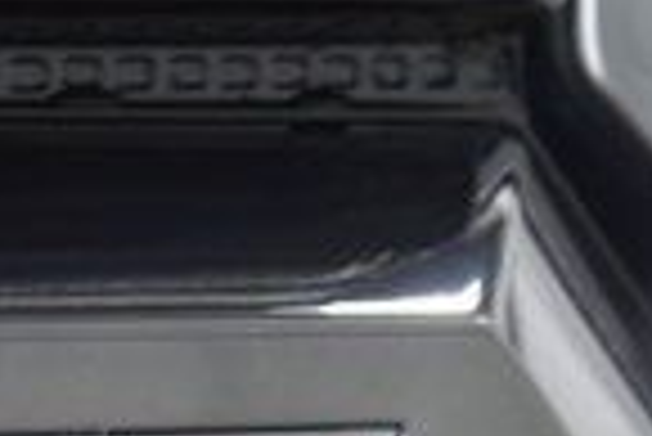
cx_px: -40
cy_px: 479
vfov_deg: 3.0
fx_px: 8394
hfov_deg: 4.4
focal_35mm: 463
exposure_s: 1/30
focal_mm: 70
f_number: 5.6
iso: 1600
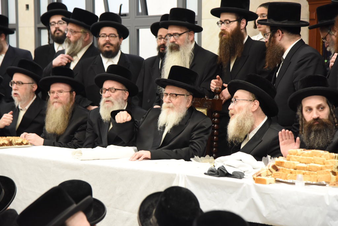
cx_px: 169
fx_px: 1127
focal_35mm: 120
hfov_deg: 17.1
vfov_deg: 11.4
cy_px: 113
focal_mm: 120
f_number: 5.6
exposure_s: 1/160
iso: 3200
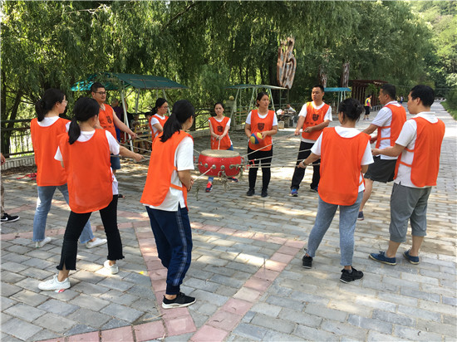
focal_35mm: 29
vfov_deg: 48.2
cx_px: 228
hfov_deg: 61.7
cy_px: 171
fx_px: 383
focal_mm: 4.15
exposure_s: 1/124
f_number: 2.2
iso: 25
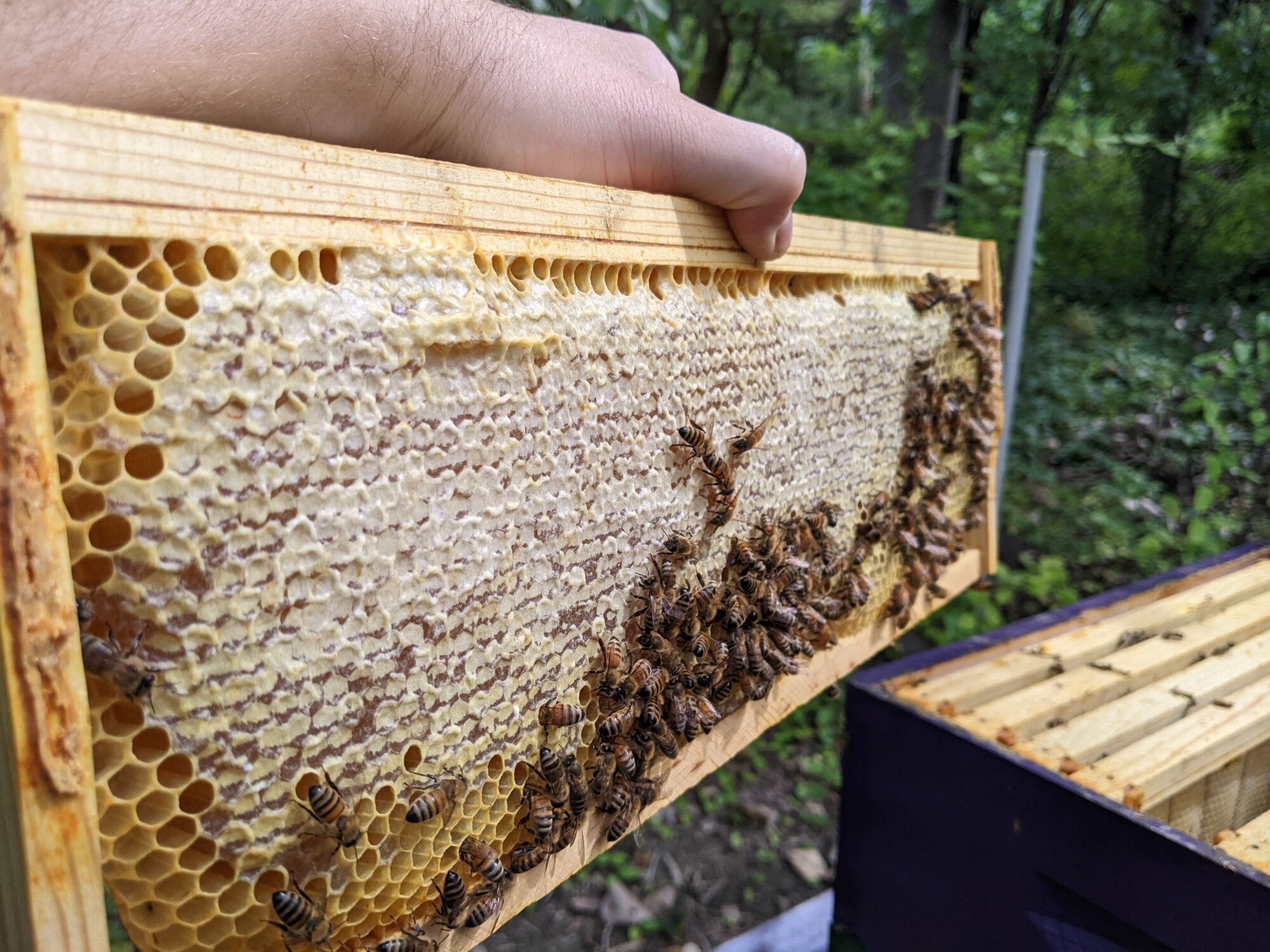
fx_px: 991
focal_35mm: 27
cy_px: 476
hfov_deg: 65.3
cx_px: 635
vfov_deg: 51.4
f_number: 1.8
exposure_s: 1/870
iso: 53
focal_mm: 4.44
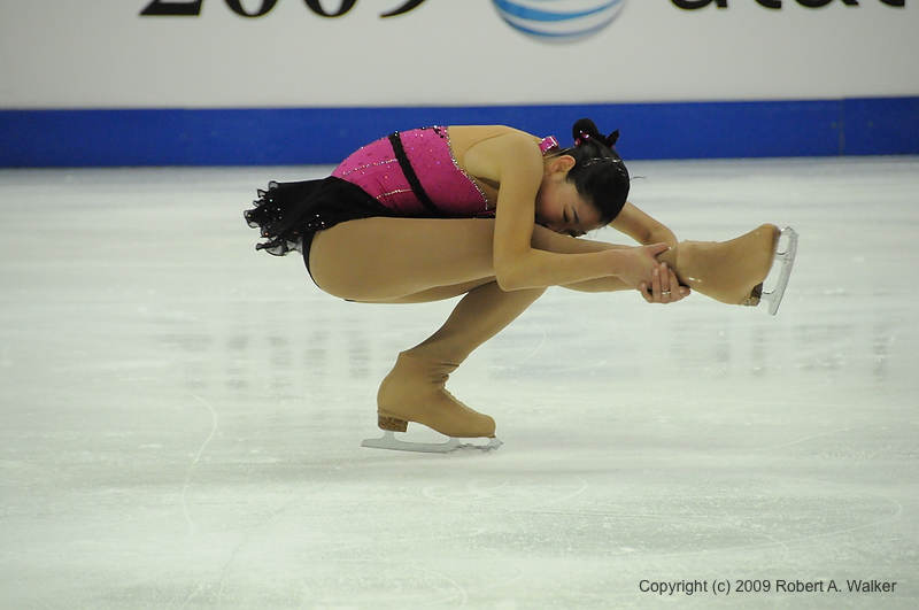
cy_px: 305
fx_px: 7647
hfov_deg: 6.9
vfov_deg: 4.6
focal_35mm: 300
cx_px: 460
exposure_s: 1/1000
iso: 3200
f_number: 5.6
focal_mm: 200
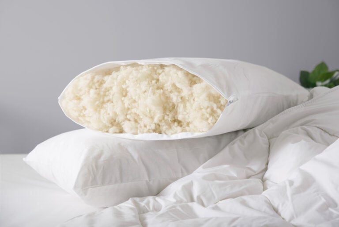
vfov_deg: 19.5
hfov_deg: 28.8
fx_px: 660
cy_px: 114
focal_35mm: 70
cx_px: 170
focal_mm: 70
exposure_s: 1/125
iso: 100
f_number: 5
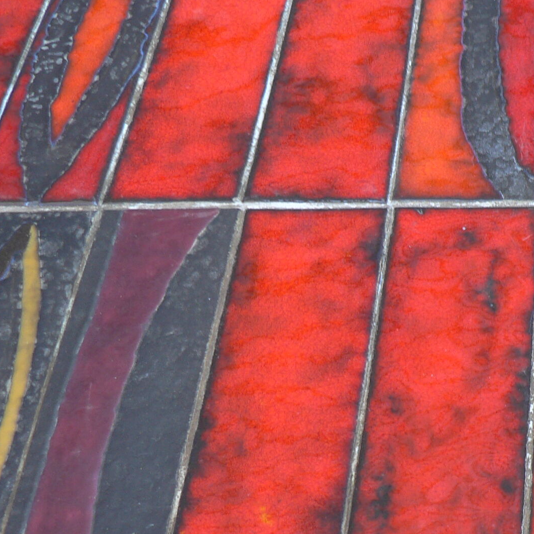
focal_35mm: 77
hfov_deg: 21.9
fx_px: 1344
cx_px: 496
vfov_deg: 22.4
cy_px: 346
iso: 80
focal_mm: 6
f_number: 2.8
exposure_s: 1/50
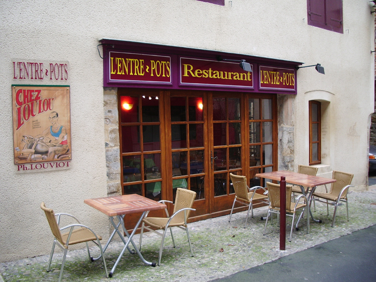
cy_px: 141
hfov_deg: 52.6
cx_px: 188
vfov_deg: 40.7
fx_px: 380
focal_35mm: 35
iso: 100
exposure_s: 1/60
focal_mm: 5.8
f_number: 2.6
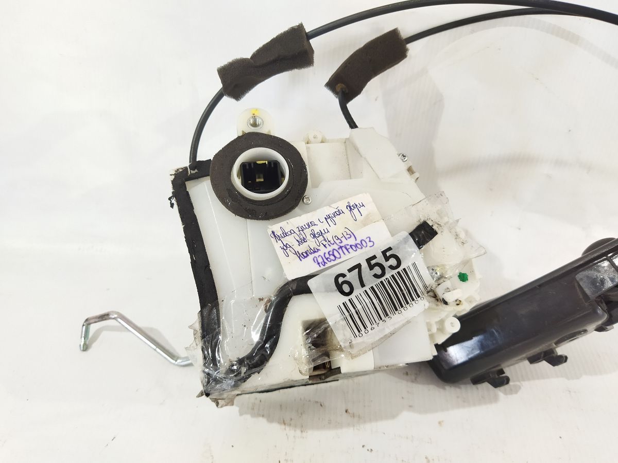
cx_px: 309
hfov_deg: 65.3
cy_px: 232
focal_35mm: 27
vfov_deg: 51.4
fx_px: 482
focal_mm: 4.71
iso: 258
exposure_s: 1/50
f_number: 1.79
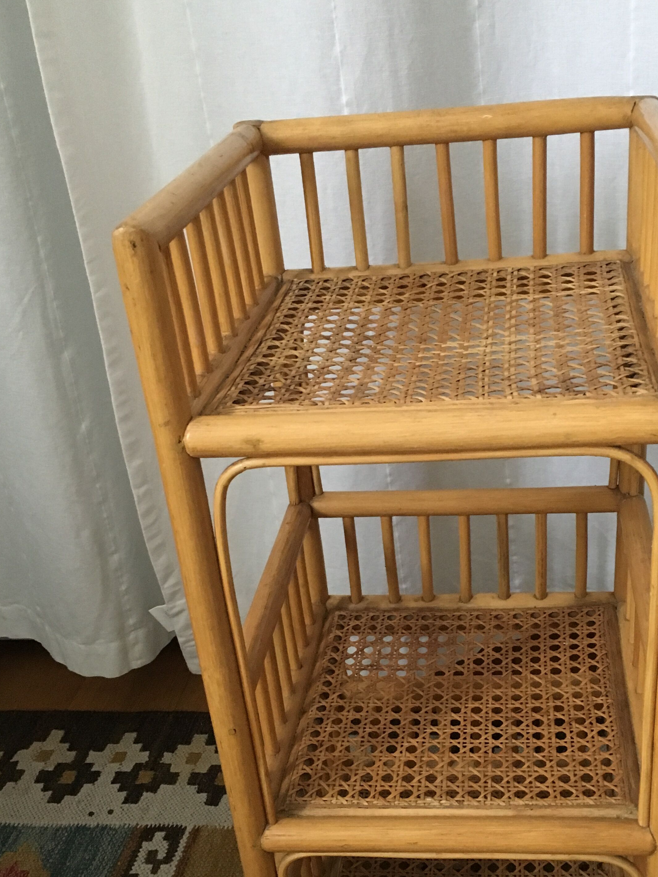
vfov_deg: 45.4
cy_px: 549
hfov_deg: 35.0
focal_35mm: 41
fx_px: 1039
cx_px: 397
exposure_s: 1/17
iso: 250
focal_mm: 4.15
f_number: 2.2
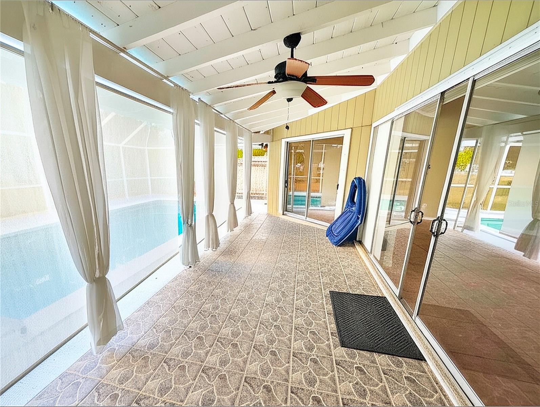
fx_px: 187
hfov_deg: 110.5
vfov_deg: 94.6
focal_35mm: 12
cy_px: 204
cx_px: 270
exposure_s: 1/153
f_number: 1.7
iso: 62
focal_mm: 2.02
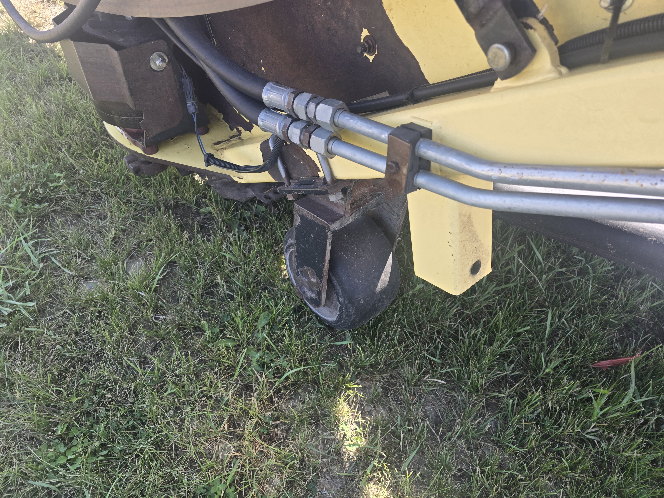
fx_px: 441
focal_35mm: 23
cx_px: 332
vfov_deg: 58.9
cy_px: 249
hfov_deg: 73.9
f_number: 1.7
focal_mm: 6.3
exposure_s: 1/180
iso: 32
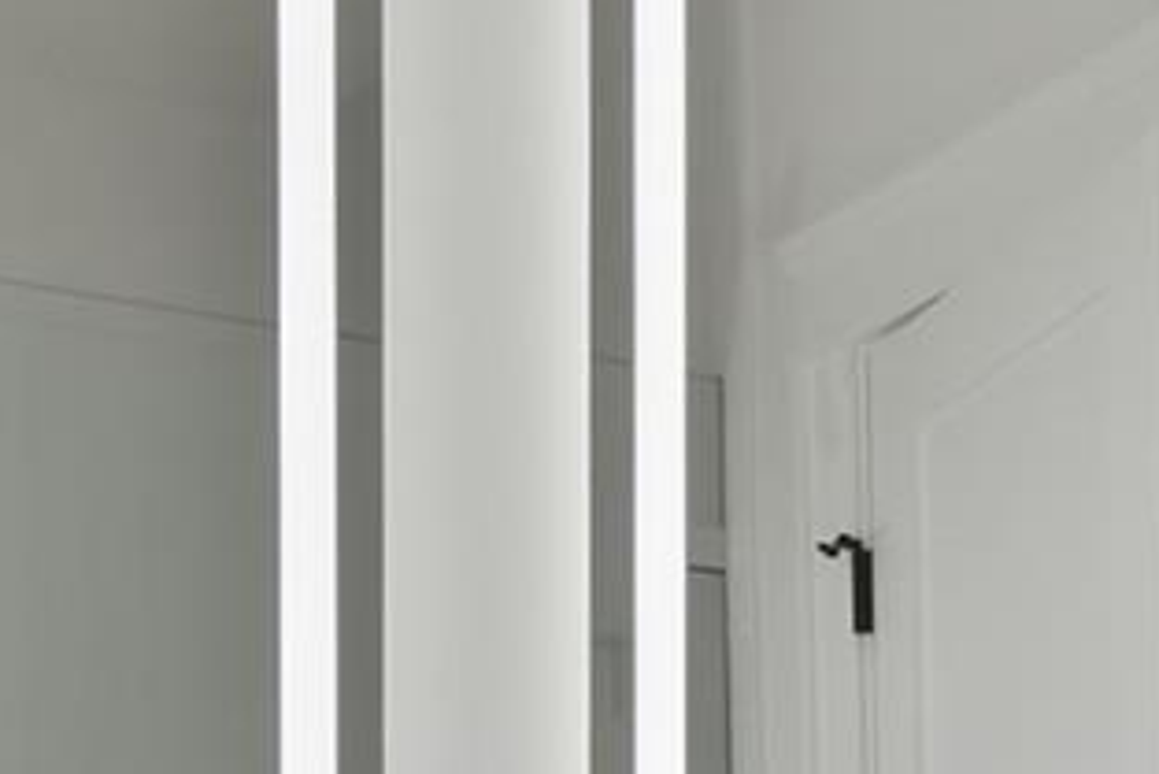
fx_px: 3156
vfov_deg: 12.9
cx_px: 815
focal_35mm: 98
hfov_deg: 20.7
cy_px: 1302
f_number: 5.6
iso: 110
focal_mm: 10
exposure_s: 1/125
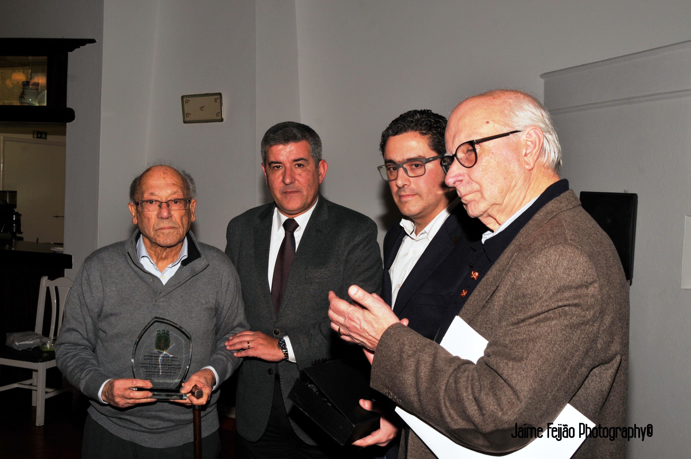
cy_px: 230
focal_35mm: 44
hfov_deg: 45.0
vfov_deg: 30.8
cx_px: 346
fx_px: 834
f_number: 11
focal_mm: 29
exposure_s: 1/60
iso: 200
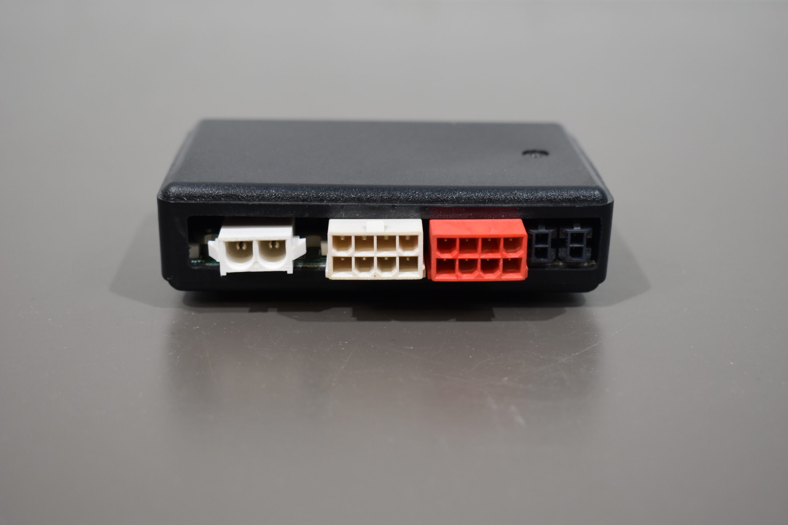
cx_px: 394
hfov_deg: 36.9
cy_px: 262
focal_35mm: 54
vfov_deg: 25.1
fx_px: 1182
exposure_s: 1/60
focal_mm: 36
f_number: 5.6
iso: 500
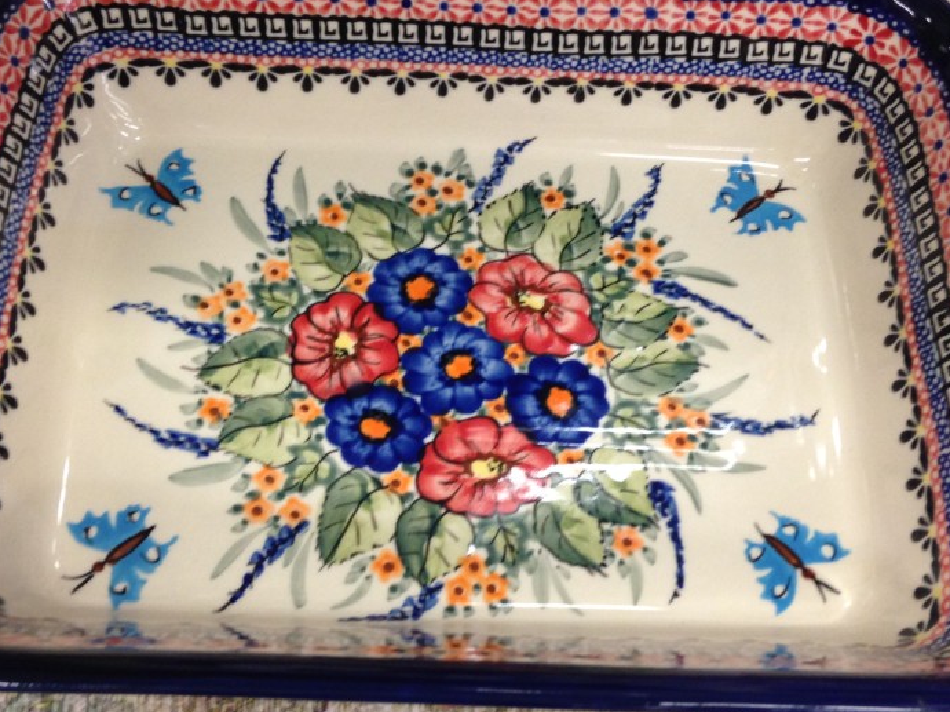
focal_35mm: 49
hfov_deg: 38.9
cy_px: 324
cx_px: 479
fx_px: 1344
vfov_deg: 29.6
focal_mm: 4.12
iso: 160
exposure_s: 1/20
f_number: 2.4
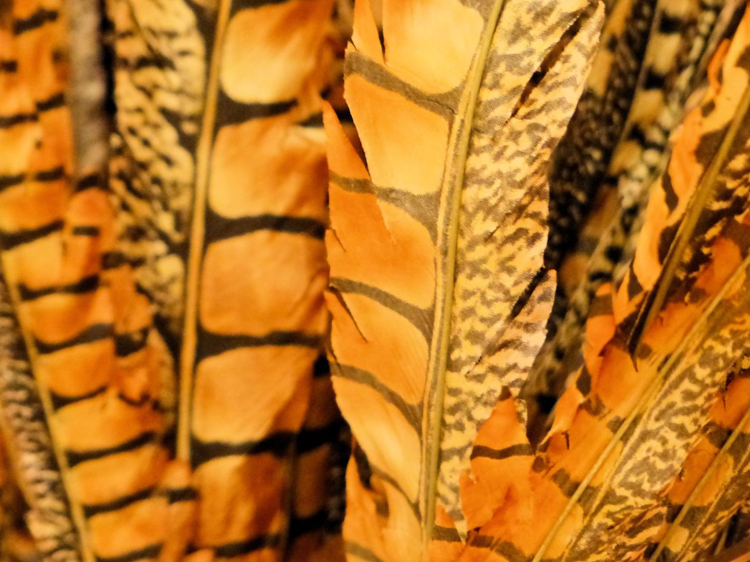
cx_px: 404
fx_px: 8860
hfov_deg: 4.8
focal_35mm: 409
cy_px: 273
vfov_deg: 3.6
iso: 800
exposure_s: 1/15
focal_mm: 68.1
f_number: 2.8
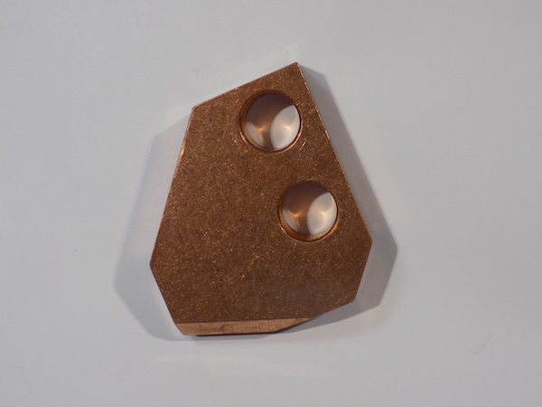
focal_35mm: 70
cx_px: 271
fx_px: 1096
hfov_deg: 27.8
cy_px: 204
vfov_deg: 21.0
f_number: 4.2
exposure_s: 1/30
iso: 80
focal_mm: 12.5
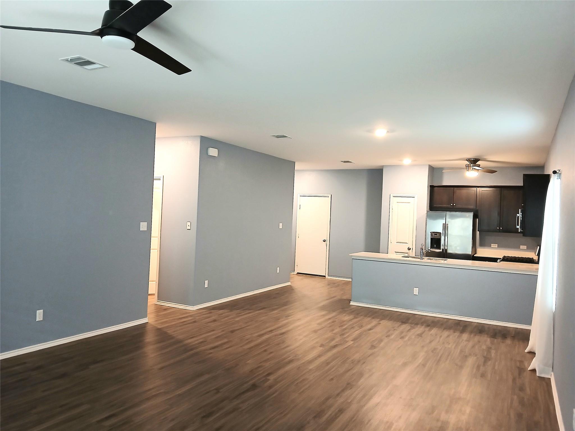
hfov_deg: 67.3
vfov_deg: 53.1
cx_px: 288
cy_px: 216
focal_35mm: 26
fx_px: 432
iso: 320
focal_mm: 3.98
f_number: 1.8
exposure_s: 1/24
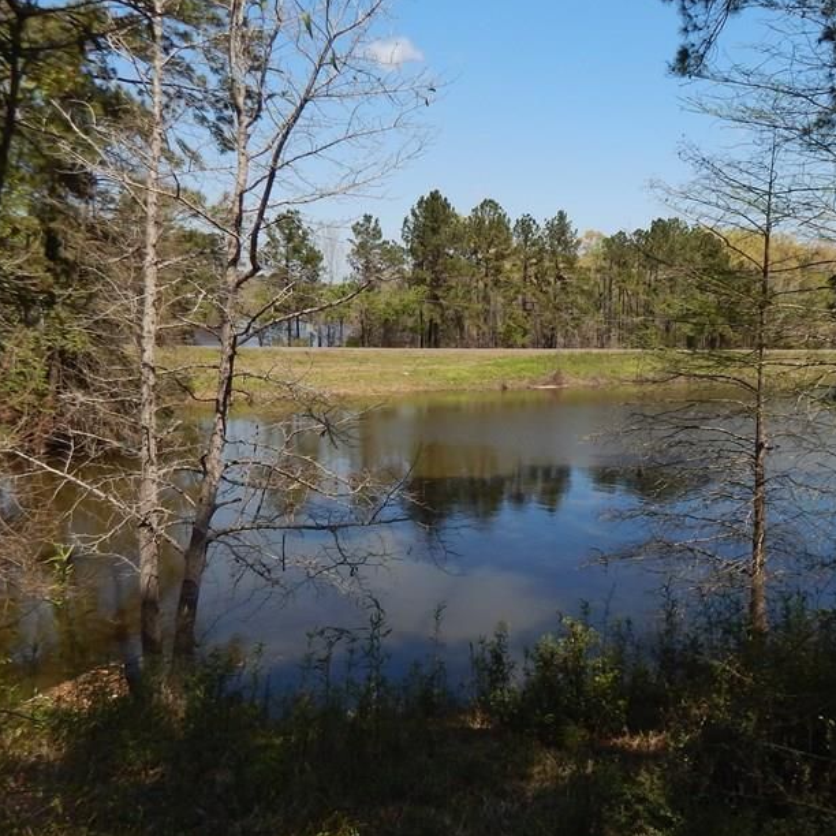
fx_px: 929
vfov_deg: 48.4
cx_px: 600
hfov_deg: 47.1
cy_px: 434
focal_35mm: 34
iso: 125
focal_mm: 4
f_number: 3
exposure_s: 1/1250
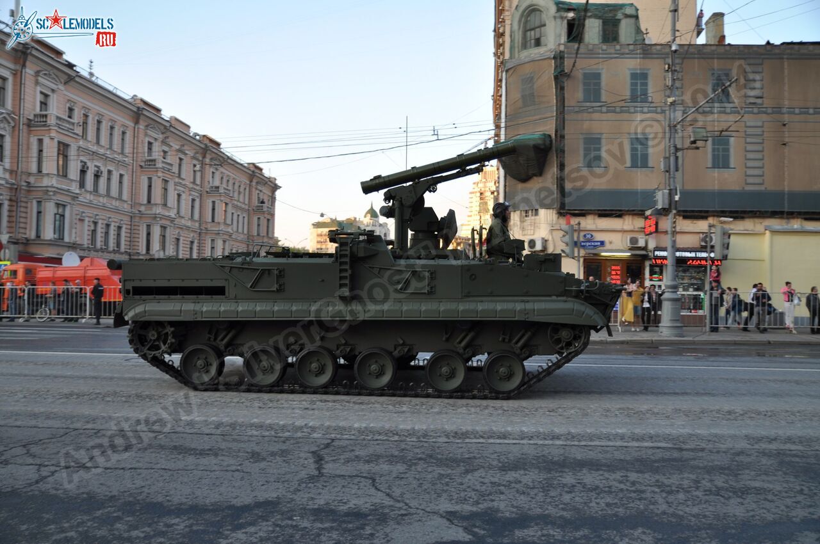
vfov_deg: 39.9
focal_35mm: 33
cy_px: 272
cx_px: 410
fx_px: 751
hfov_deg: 57.3
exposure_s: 1/160
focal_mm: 22
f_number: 2.8
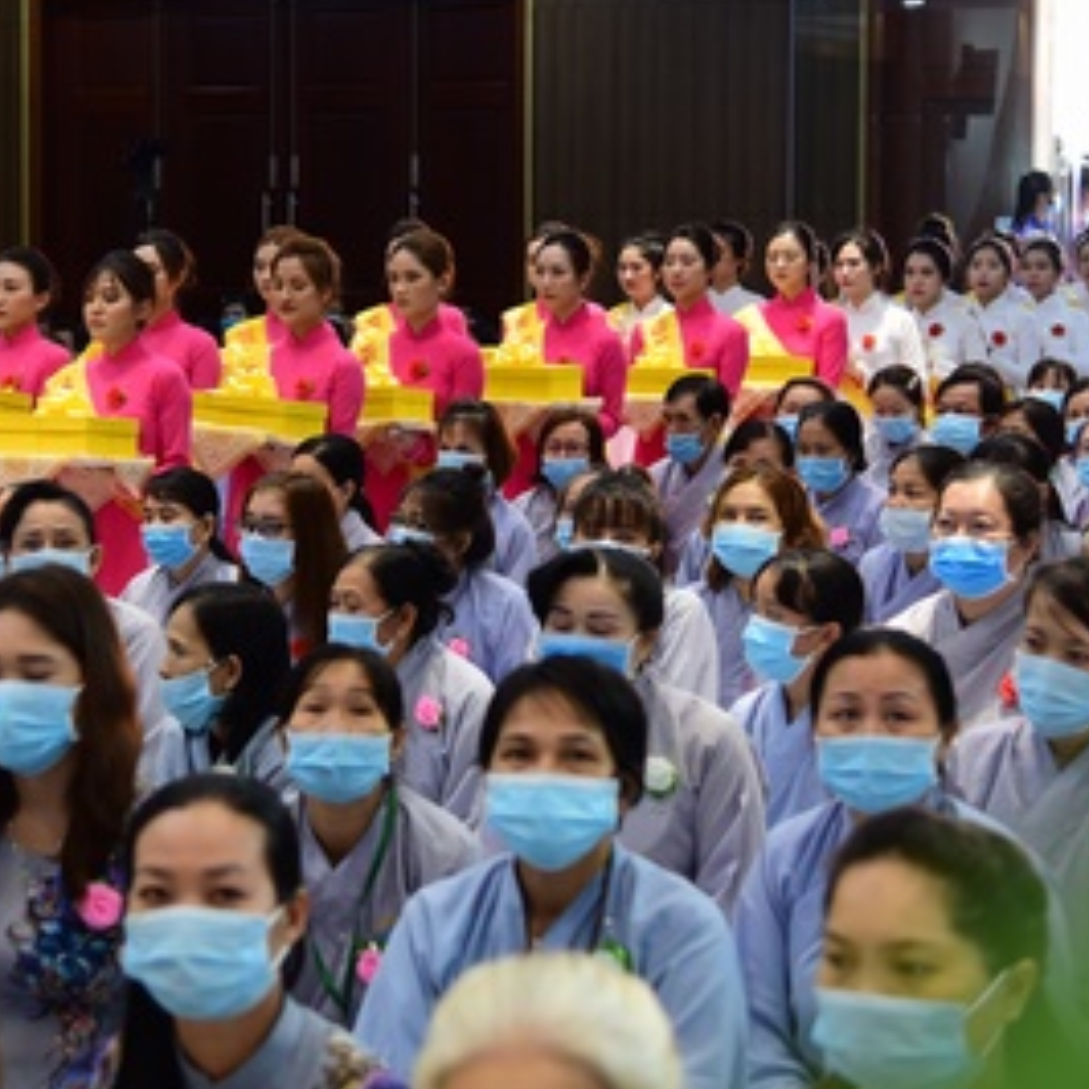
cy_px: 338
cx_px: 221
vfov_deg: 16.1
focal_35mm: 108
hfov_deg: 16.0
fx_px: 3844
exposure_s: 1/60
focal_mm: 52
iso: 800
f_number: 4
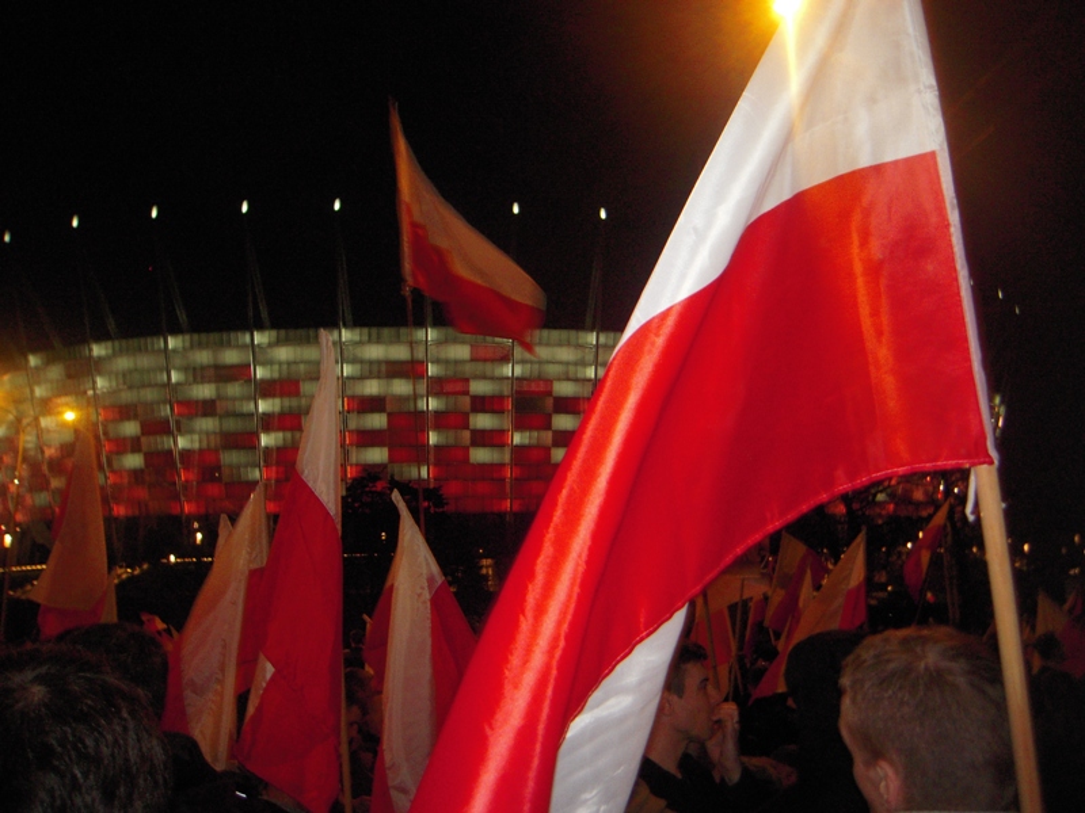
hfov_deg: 63.4
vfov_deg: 49.7
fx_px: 878
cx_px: 542
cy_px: 406
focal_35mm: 28
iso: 400
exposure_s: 1/25
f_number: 2.7
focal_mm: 5
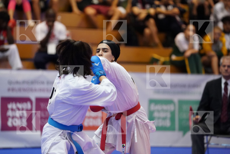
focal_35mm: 200
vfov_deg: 6.9
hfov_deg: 10.3
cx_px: 115
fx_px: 1278
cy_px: 77
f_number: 2.8
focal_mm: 200
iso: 6400
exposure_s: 1/800
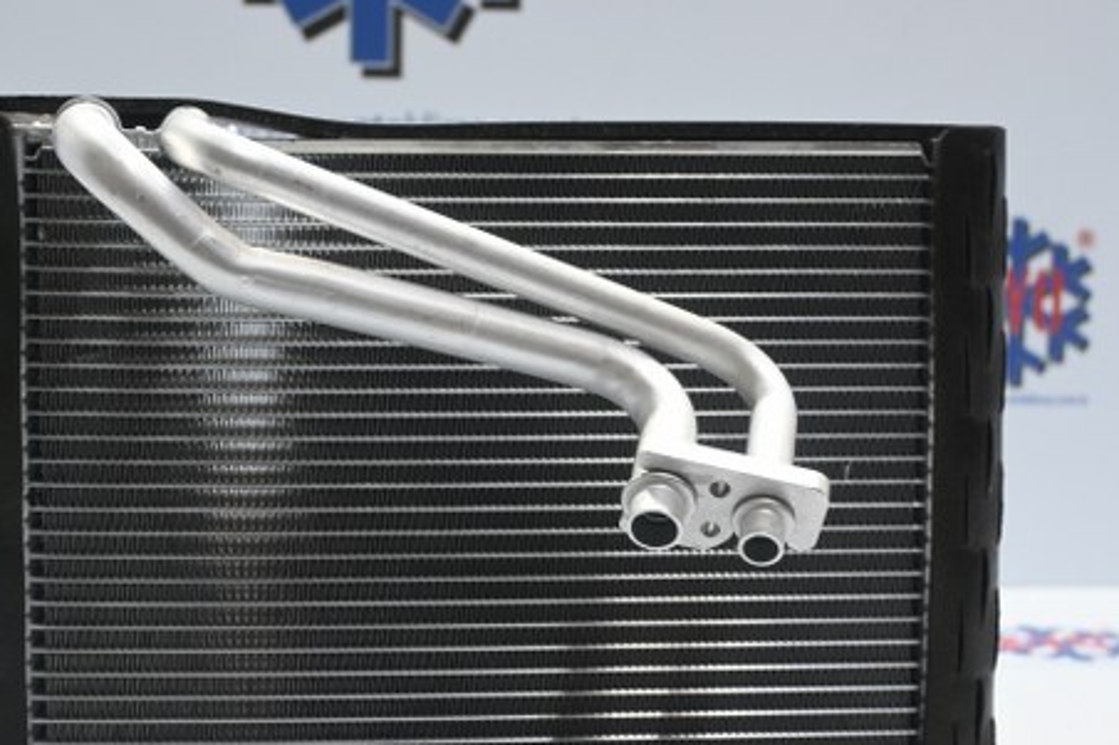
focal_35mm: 74
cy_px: 473
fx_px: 2289
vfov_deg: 18.5
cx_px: 463
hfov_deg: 27.4
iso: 1400
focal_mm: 37
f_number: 5.3
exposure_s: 1/60
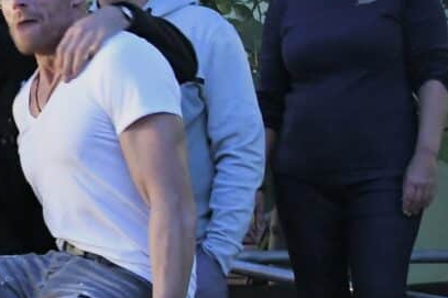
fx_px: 1816
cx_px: -557
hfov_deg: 11.9
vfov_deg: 9.3
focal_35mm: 146
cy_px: 284
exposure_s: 1/20
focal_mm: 29
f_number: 2.8
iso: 5000
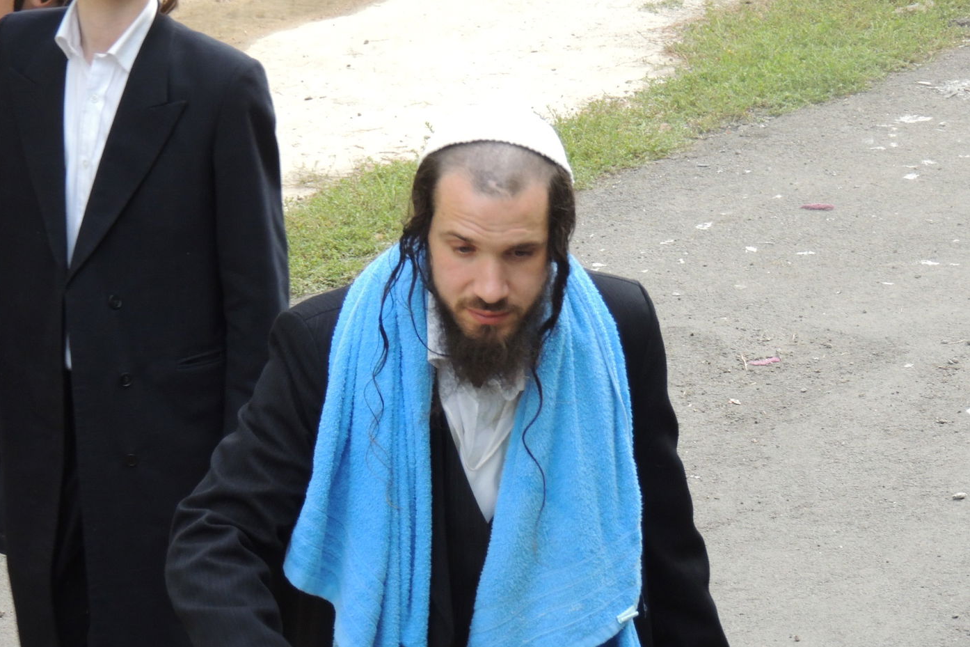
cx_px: 484
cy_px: 327
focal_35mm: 235
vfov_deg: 5.8
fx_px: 6331
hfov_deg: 8.8
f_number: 4.6
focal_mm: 40.1
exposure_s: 1/250
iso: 640
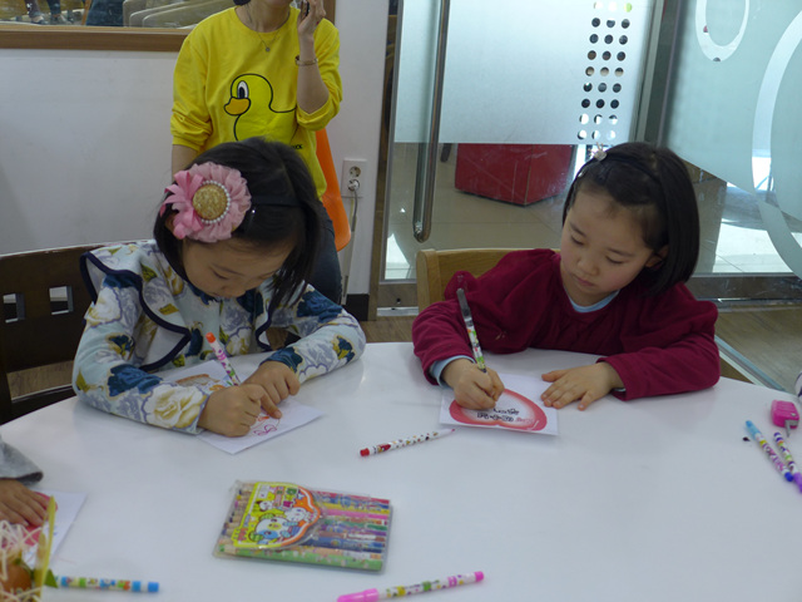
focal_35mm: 50
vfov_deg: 29.1
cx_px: 401
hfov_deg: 38.2
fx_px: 1158
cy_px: 301
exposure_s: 1/80
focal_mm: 9.8
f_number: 1.9
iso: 125
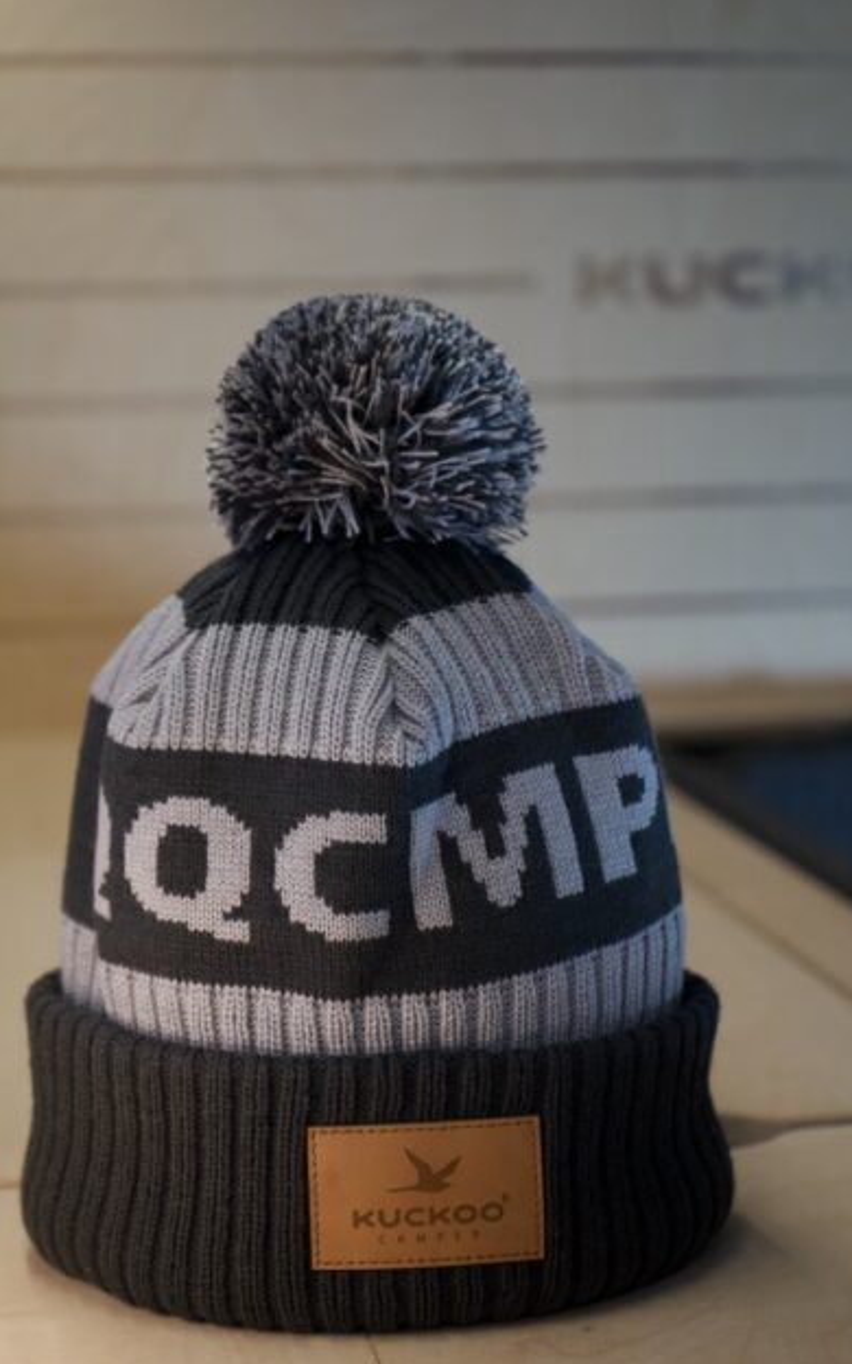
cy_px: 680
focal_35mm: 72
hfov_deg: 18.1
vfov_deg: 28.6
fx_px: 2675
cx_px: 419
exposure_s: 1/160
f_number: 5.6
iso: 2000
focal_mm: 70
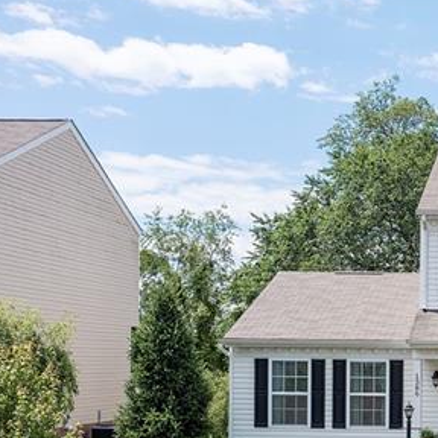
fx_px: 945
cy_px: 386
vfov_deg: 25.4
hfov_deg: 23.8
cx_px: 528
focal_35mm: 66
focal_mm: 10.26
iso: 200
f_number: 4.5
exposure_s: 1/240
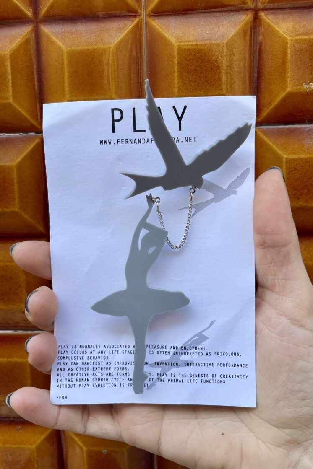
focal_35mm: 29
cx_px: 155
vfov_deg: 63.6
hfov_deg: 45.0
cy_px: 244
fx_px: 378
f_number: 1.6
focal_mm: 4.2
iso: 50
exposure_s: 1/1052
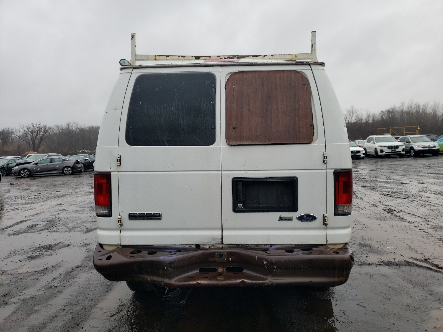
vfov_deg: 53.1
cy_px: 166
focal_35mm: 26
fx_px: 333
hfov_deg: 67.3
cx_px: 222
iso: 50
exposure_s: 1/167
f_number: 1.5
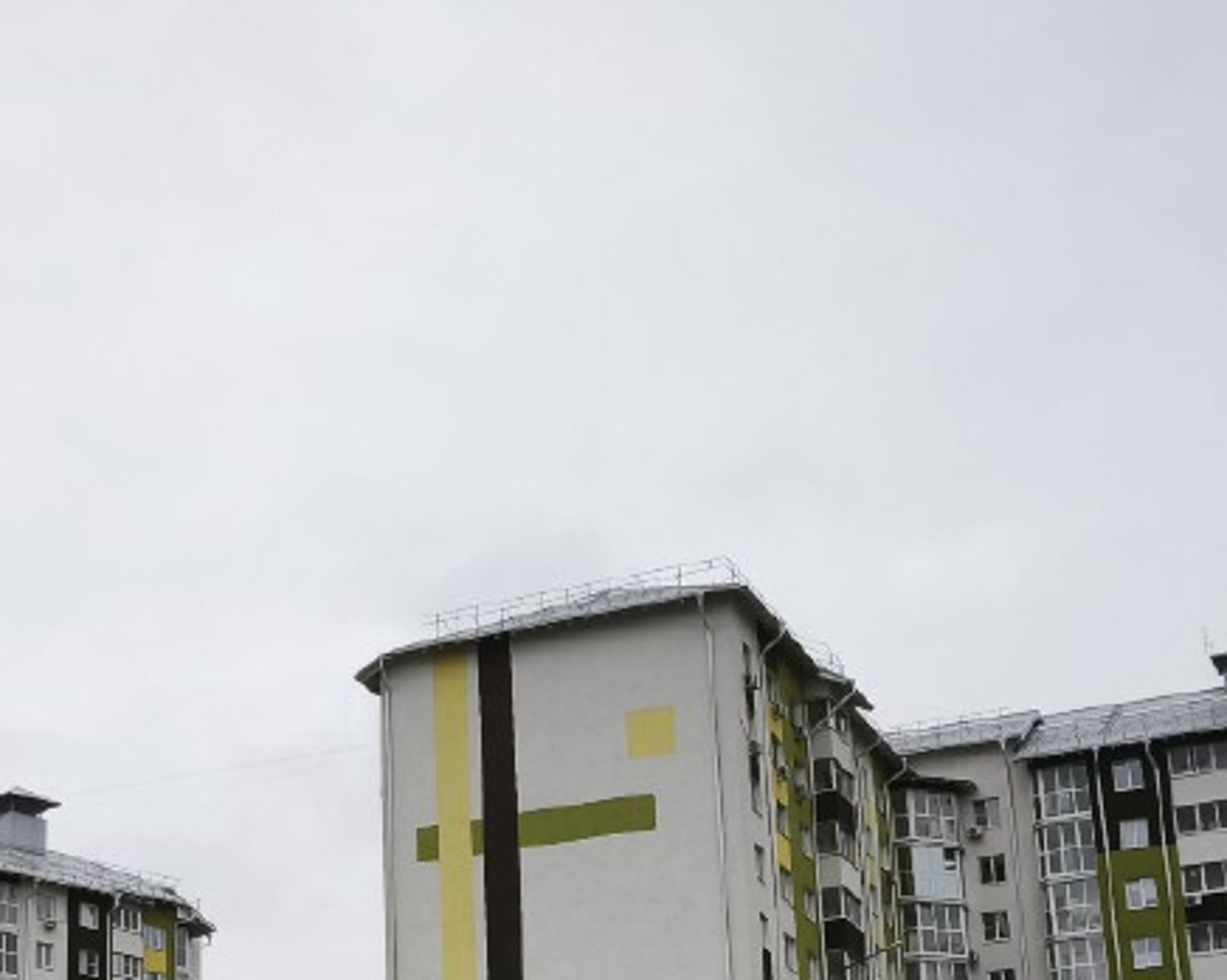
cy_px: 858
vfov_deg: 22.3
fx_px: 2431
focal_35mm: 67
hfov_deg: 27.3
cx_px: 129
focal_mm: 5.35
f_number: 1.7
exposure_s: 1/1518
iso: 160
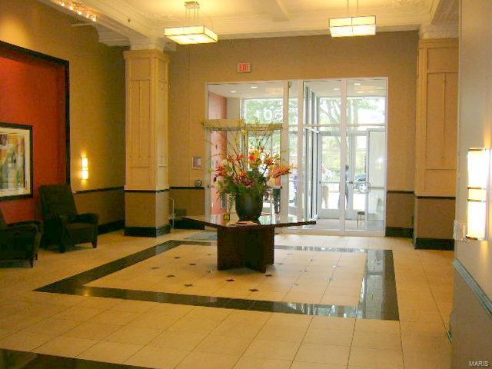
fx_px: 497
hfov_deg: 52.6
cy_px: 184
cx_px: 246
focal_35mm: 35
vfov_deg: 40.7
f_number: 2.8
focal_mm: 5.8
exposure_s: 1/60
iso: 150
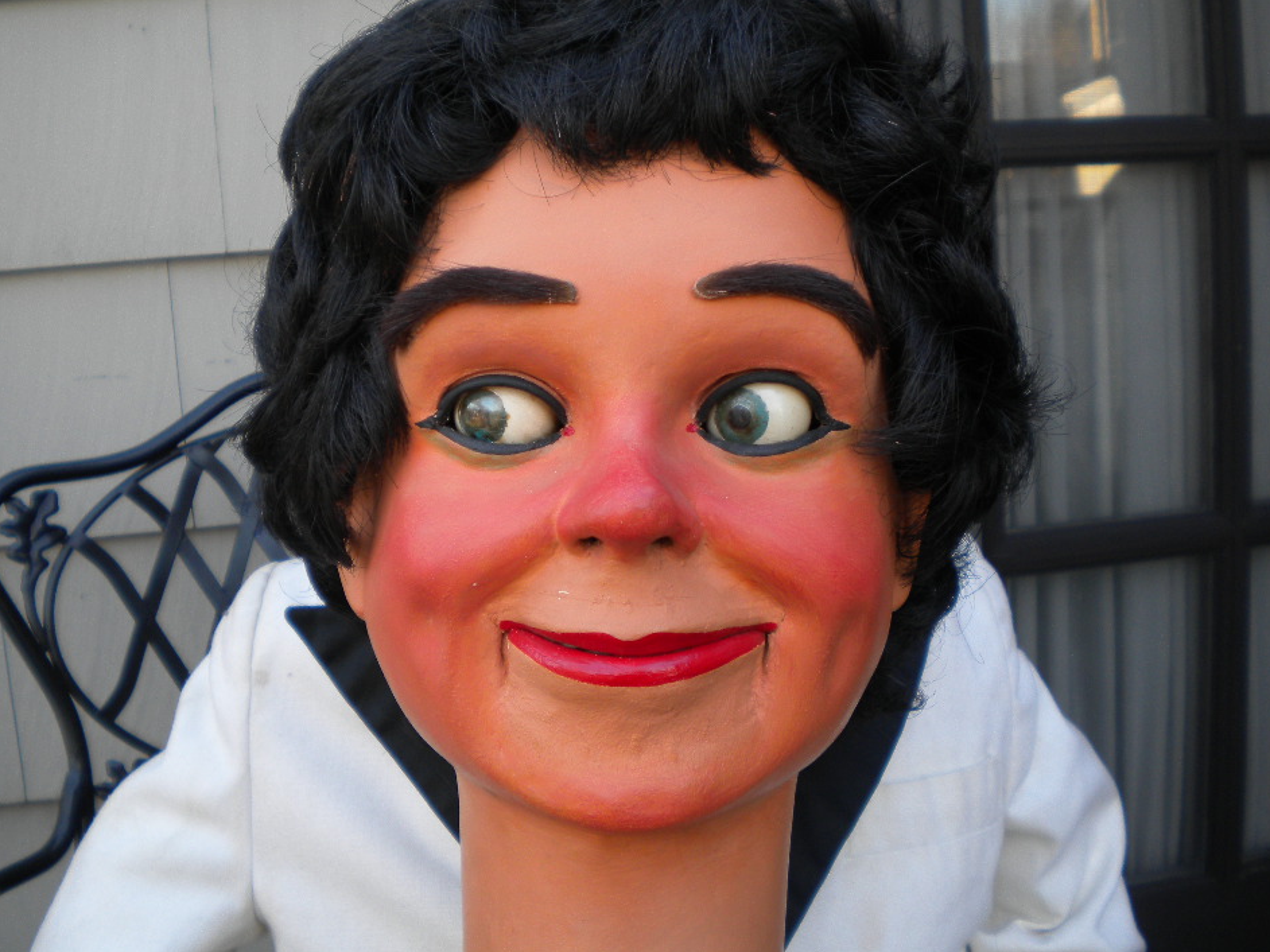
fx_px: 1394
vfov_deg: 37.7
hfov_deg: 49.0
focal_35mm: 38
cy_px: 505
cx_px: 599
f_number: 3.1
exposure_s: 1/78.5
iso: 80
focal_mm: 6.3
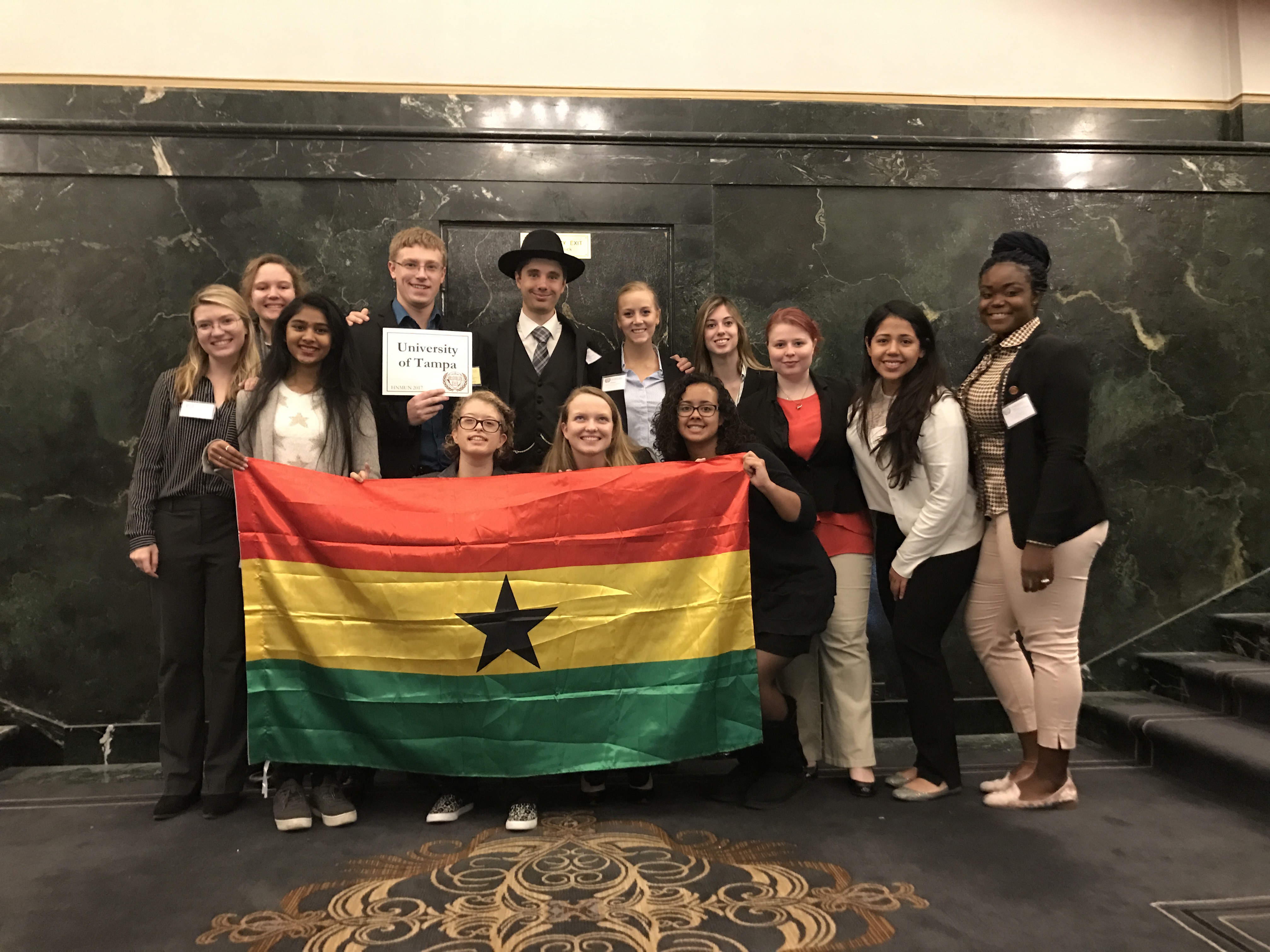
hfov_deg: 63.4
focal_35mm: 28
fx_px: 1027
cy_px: 476
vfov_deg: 49.7
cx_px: 635
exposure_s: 1/4
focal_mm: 3.99
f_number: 1.8
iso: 100
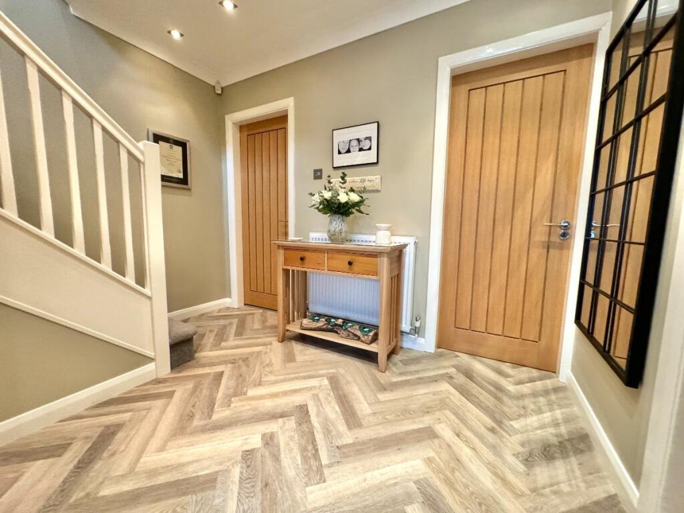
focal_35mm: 14
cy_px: 256
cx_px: 342
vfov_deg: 85.7
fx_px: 277
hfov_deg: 102.1
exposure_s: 1/50
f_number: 2.2
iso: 640
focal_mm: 2.22
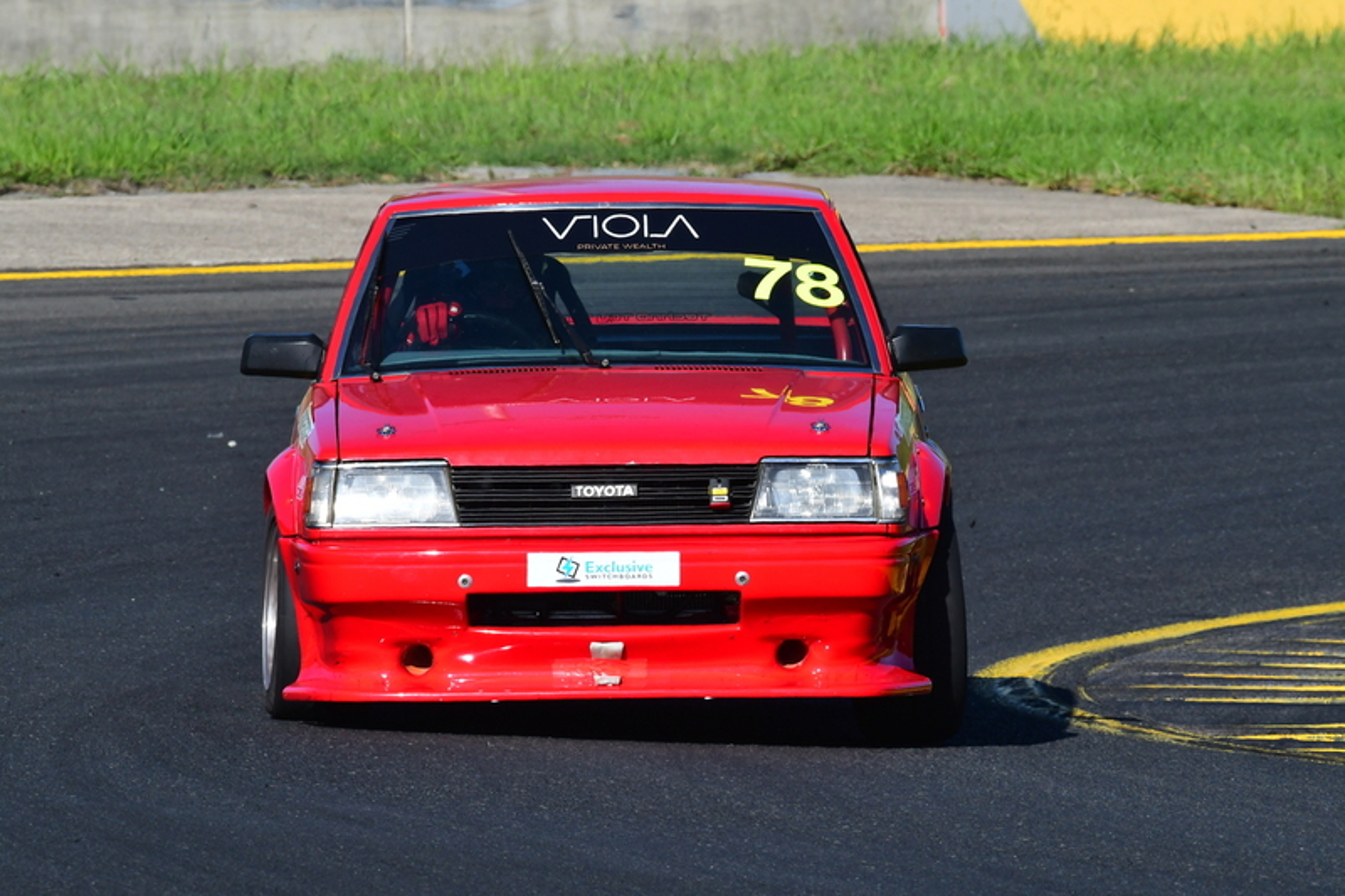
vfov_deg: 2.2
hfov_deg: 3.3
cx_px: 672
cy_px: 448
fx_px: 23531
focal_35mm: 630
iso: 500
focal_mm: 420
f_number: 13
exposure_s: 1/640
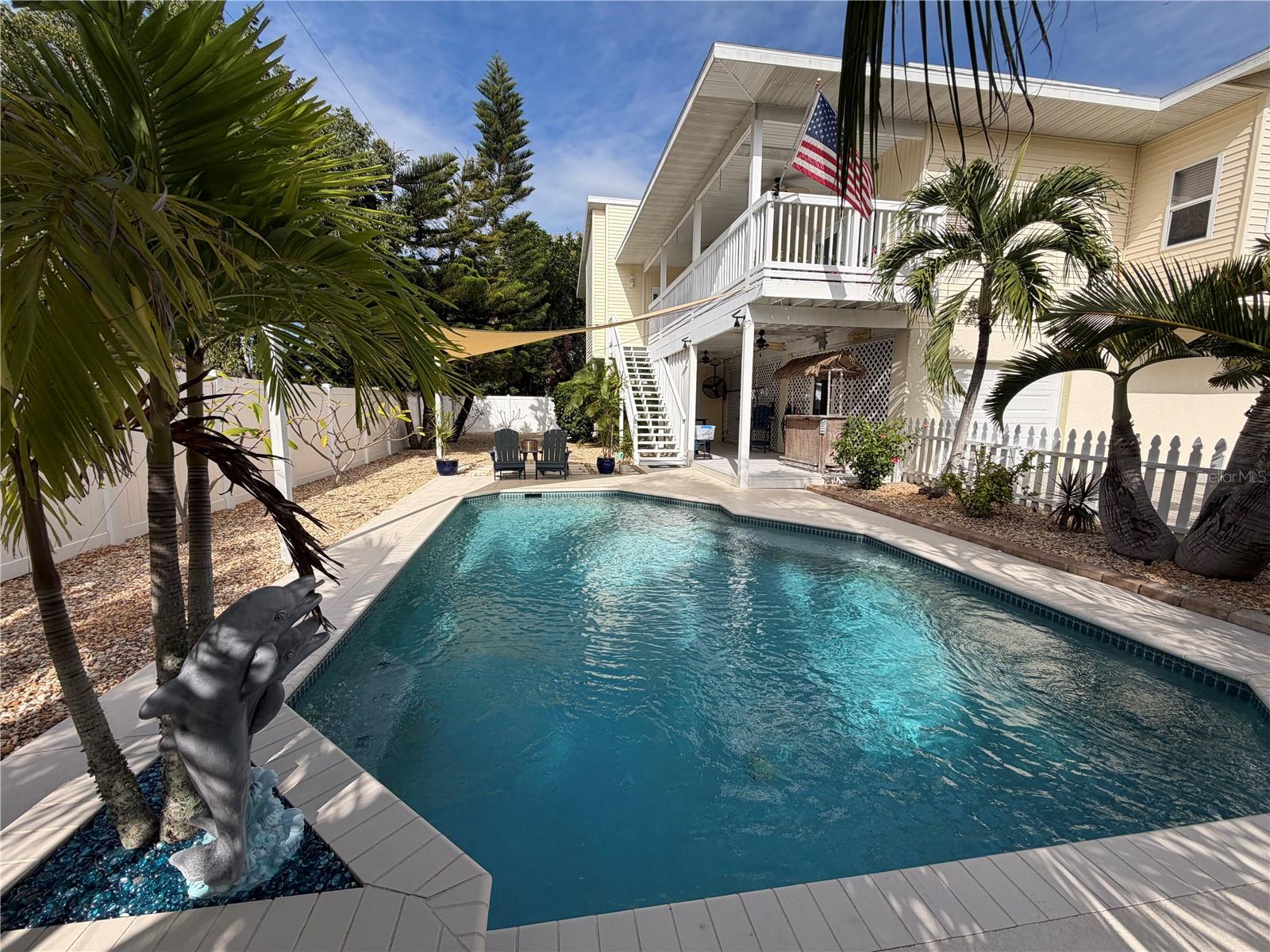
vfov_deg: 85.7
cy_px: 476
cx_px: 635
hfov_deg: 102.1
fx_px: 514
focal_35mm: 14
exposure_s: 1/864
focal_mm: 2.22
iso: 20
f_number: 2.2
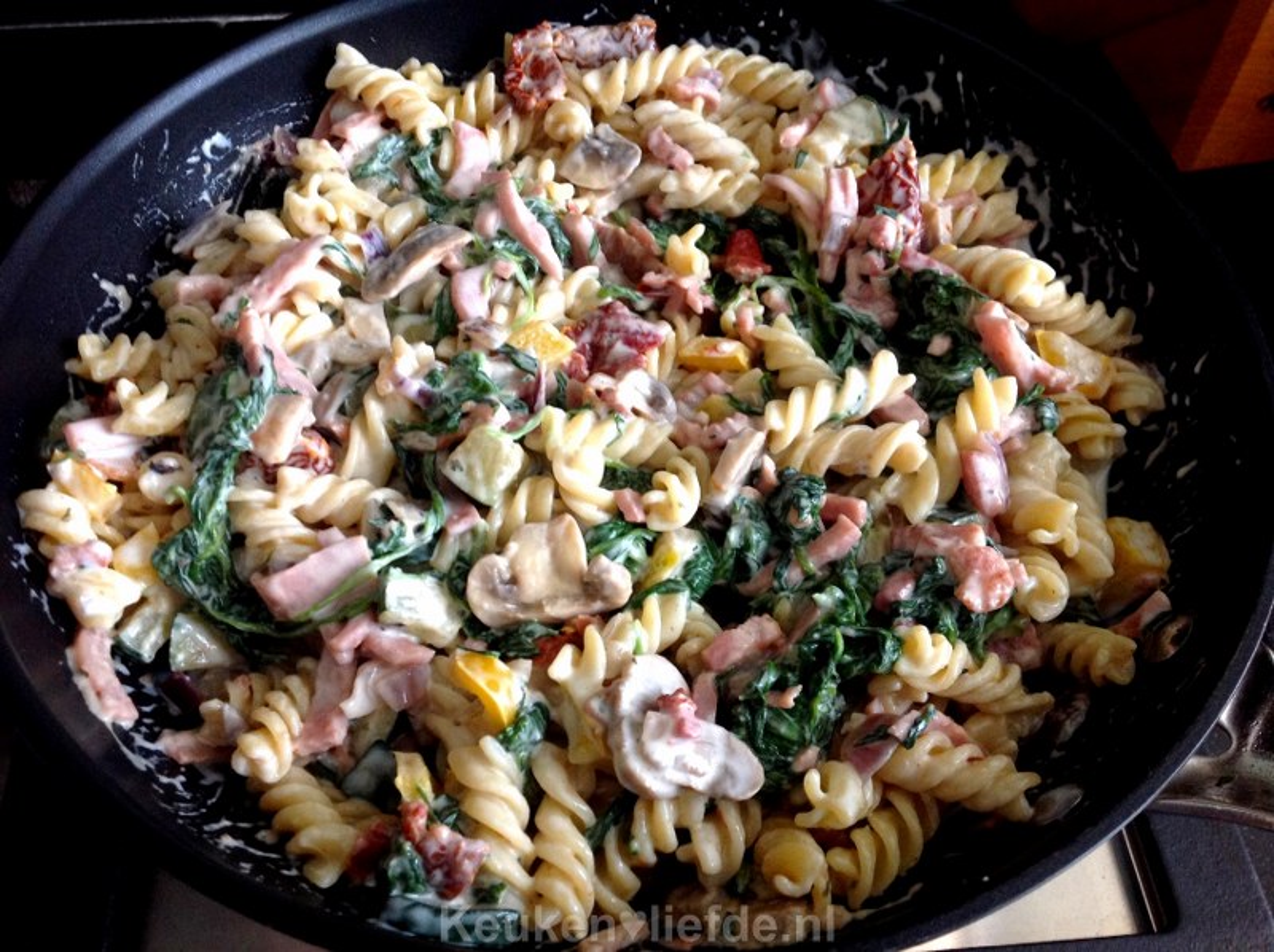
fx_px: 1287
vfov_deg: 40.6
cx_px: 637
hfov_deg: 52.7
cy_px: 476
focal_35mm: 35
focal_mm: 4.28
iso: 160
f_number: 2.4
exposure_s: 1/15
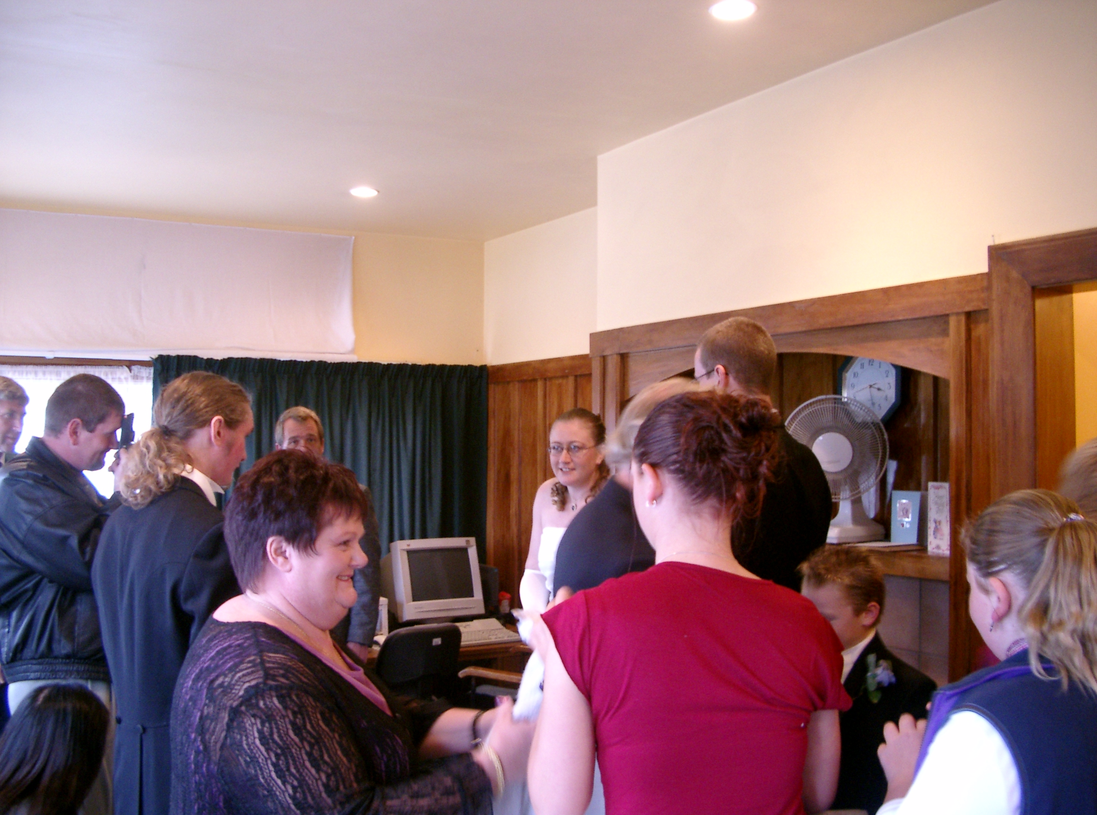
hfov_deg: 50.3
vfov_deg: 38.5
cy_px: 408
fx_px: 1169
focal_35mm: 37
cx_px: 548
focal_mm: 7.6
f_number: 2.6
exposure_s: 1/20
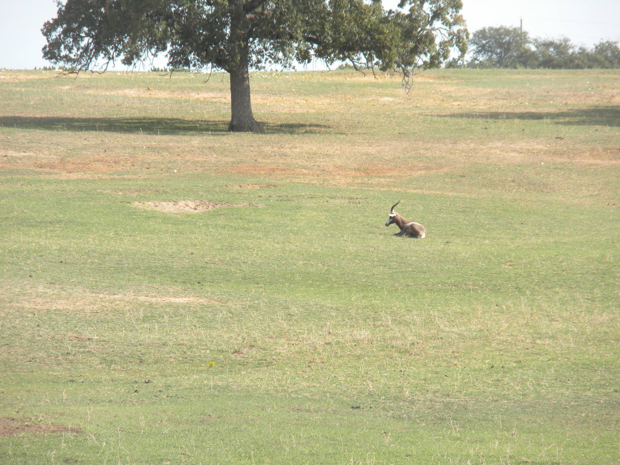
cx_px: 310
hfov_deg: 7.6
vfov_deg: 5.7
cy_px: 232
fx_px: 4657
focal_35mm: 260
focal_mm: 46.2
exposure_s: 1/309
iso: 104
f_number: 5.3
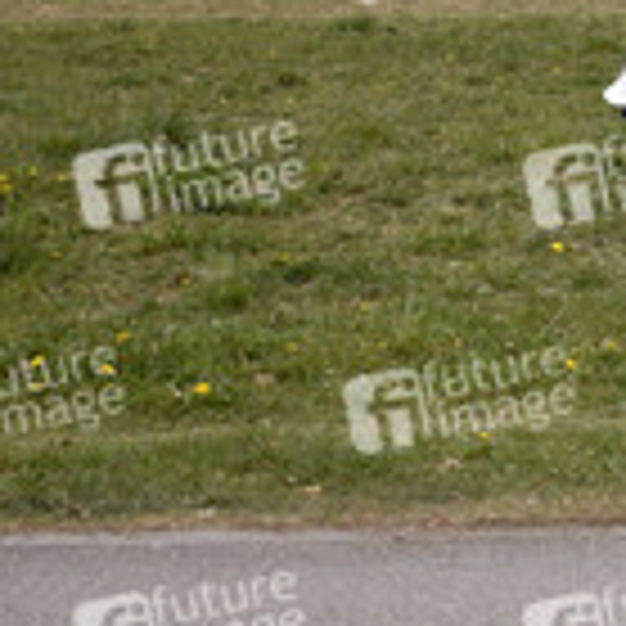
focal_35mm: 94
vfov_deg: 18.2
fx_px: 1923
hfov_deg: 16.6
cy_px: 63
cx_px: 971
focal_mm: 34
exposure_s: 1/160
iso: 320
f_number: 16
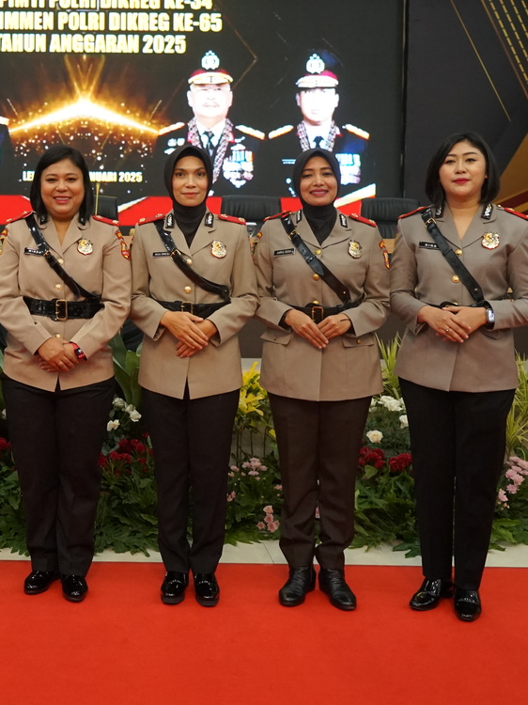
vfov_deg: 38.0
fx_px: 1017
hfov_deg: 28.3
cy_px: 275
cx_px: 86
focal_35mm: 50
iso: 2000
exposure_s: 1/100
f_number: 4
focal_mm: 26
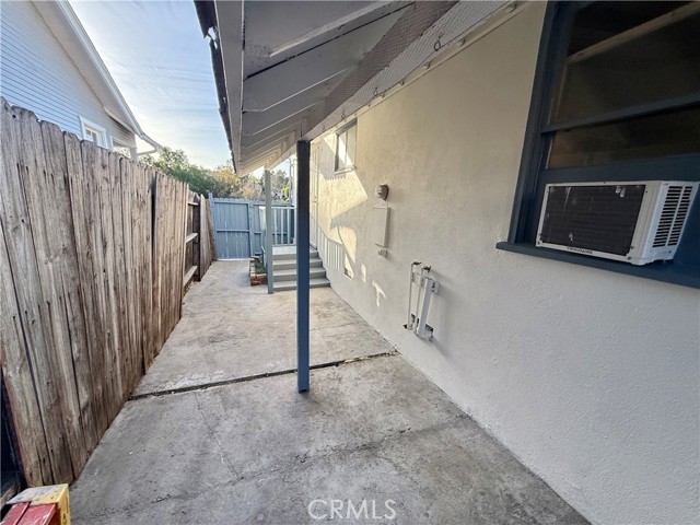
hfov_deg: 102.1
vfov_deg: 85.7
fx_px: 283
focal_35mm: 14
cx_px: 350
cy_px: 262
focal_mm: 2.22
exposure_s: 1/359
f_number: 2.2
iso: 64
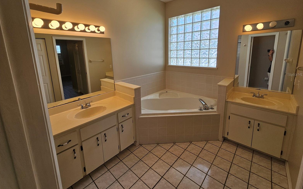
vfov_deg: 77.6
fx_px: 116
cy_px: 74
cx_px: 152
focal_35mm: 14
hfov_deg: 105.3
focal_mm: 2.2
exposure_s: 1/230
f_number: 2.2
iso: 50
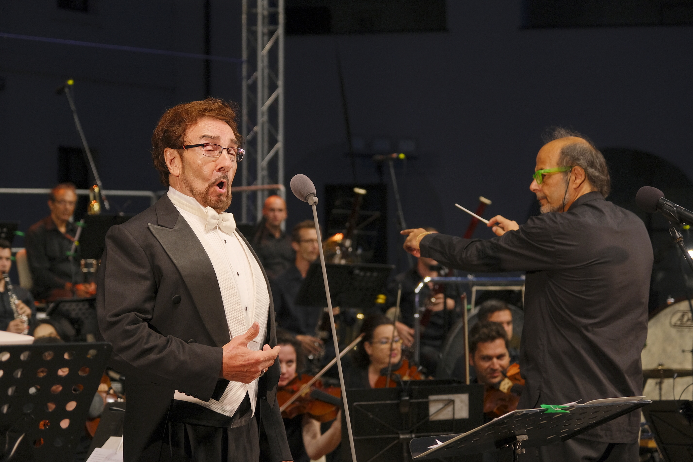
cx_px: 346
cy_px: 231
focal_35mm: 105
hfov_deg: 19.5
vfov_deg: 13.0
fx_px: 2021
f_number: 4
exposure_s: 1/125
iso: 500
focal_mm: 69.8
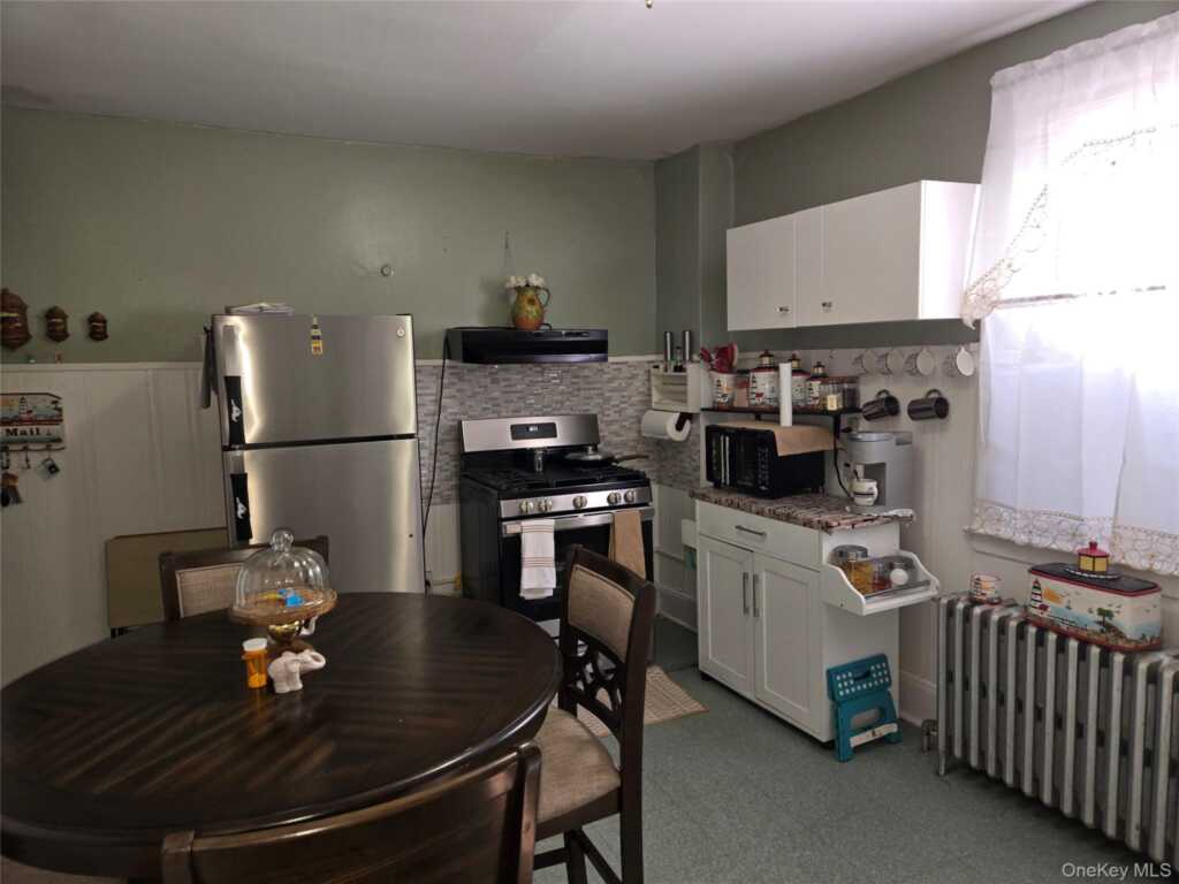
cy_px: 442
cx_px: 590
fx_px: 783
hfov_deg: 73.9
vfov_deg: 58.9
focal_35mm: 23
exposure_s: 1/40
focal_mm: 5.4
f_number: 1.8
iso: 100
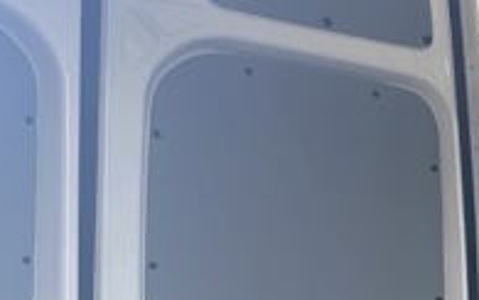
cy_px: 460
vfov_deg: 11.1
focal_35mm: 113
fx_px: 1476
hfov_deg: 15.0
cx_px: 965
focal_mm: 4.25
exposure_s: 1/121
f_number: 1.8
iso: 50
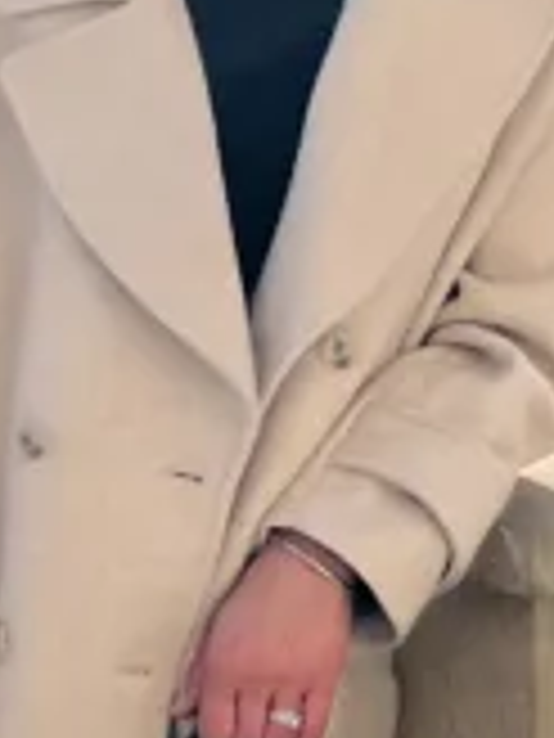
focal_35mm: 162
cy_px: 256
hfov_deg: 9.1
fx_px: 3457
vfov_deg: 12.2
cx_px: 81
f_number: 1.5
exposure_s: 1/11364
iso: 50
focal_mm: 5.7
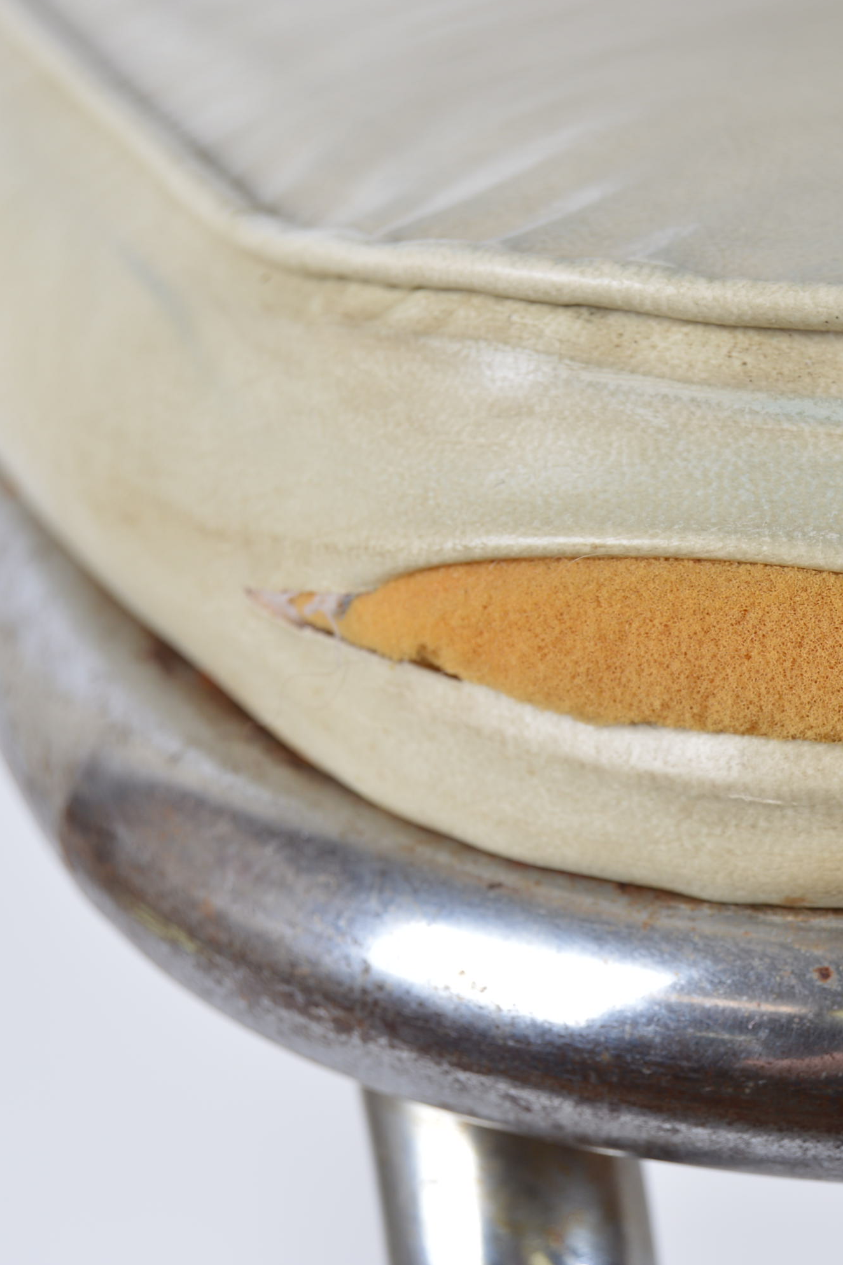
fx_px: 4382
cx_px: 610
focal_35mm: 125
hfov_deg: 11.0
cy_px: 632
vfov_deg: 16.4
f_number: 5.6
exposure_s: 1/80
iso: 100
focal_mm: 55
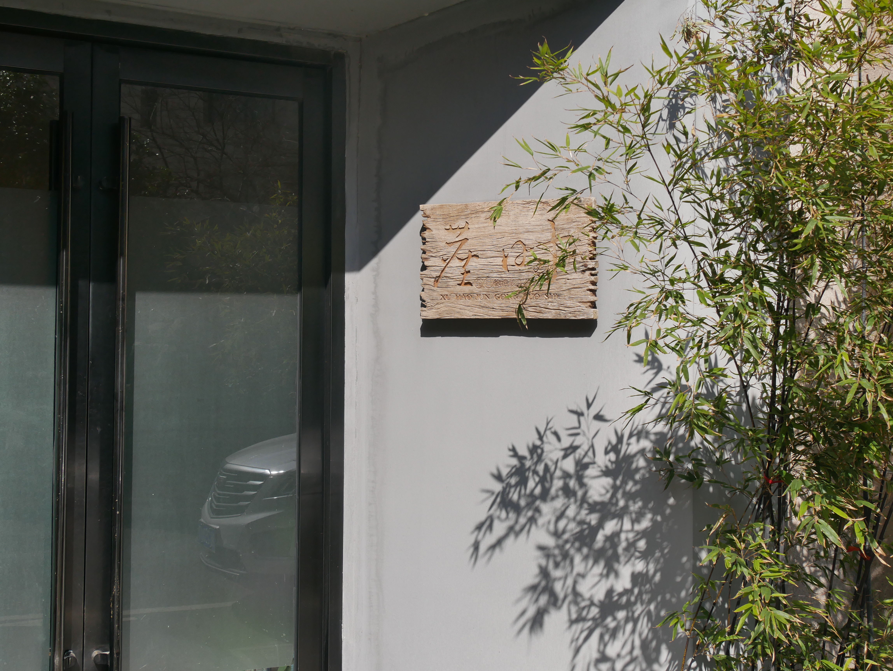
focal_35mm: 48
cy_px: 336
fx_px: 1239
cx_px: 446
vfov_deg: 30.3
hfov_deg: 39.6
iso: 200
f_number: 9
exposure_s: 1/400
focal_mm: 24
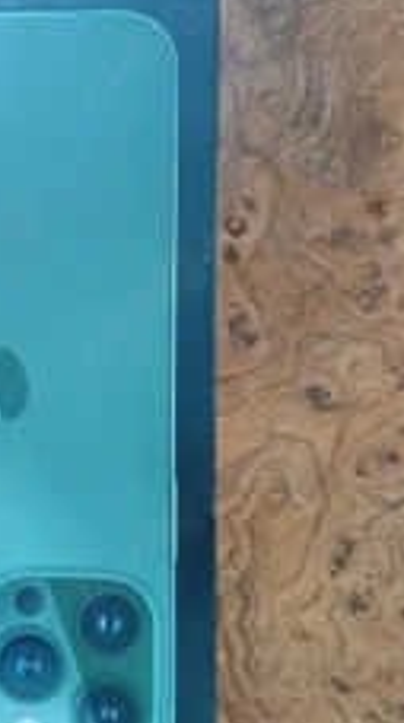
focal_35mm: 50
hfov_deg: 22.8
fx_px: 956
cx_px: -6
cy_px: 315
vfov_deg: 41.3
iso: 800
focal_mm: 3.98
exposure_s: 1/20
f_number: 1.8
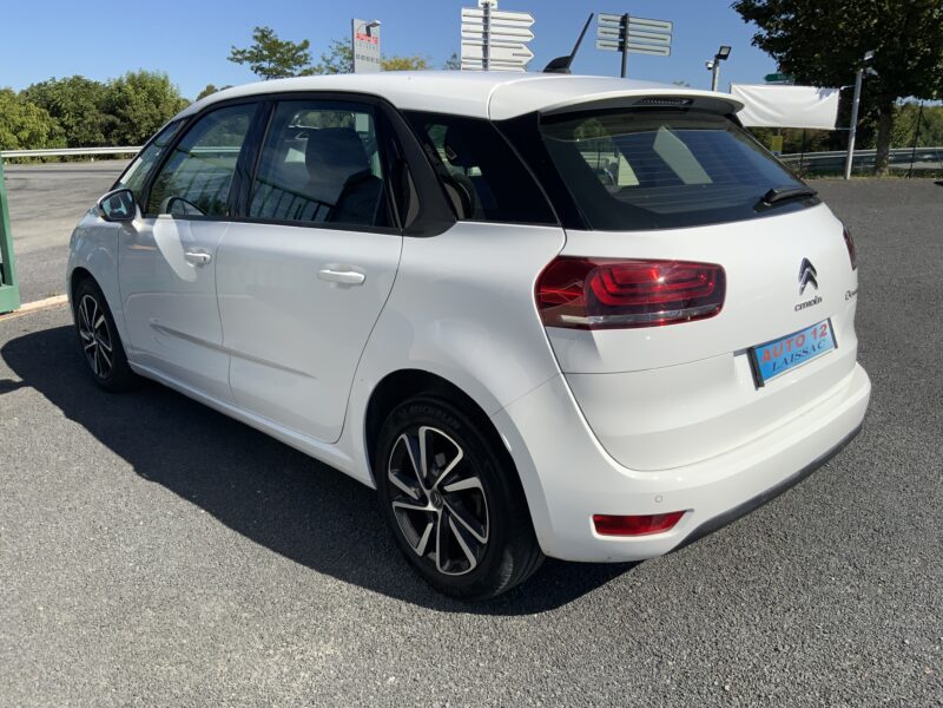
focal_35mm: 29
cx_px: 472
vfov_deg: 48.2
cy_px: 354
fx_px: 790
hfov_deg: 61.7
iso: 16
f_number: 1.8
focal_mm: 3
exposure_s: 1/2959
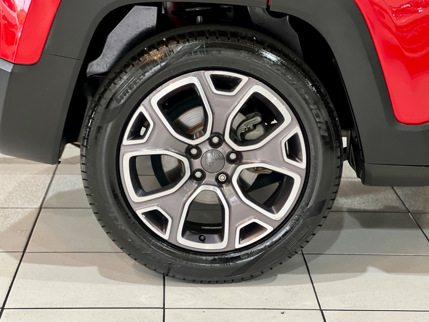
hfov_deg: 22.5
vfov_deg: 17.0
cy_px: 155
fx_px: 1078
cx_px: 226
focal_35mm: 87
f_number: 2.8
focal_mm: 9
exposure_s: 1/24
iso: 320
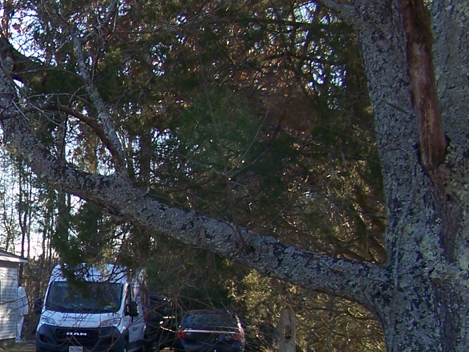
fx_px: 1396
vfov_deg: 14.2
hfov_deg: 18.0
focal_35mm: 103
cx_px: -120
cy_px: 330
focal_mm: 6.3
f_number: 2.8
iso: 64
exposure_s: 1/200
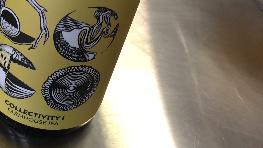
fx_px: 398
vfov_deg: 20.9
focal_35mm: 57
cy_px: 31
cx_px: 31
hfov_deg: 34.7
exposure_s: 1/30
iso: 80
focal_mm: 4.15
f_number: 2.2
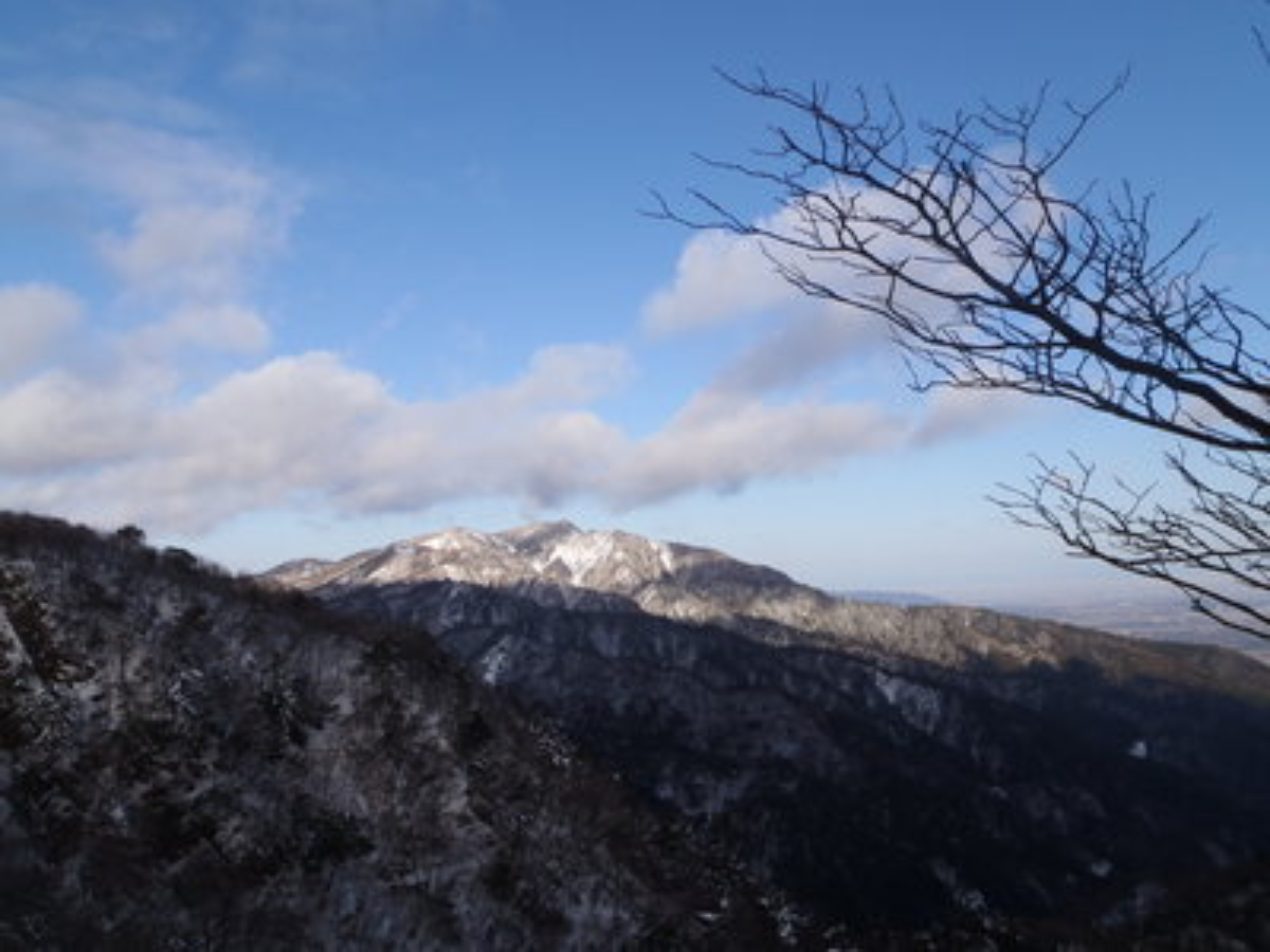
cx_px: 635
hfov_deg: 63.4
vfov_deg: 49.7
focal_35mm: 28
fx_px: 1027
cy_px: 476
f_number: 4.5
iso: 80
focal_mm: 5
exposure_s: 1/640
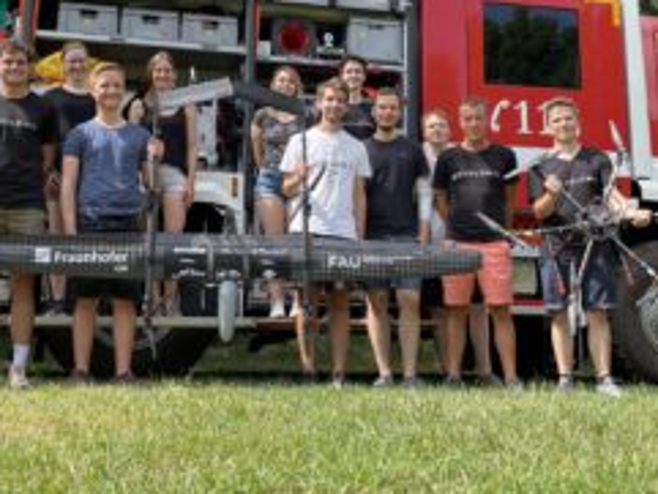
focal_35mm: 46
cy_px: 207
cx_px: 296
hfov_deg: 41.2
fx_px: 875
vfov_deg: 31.5
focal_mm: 4.2
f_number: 1.6
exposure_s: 1/1159
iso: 32
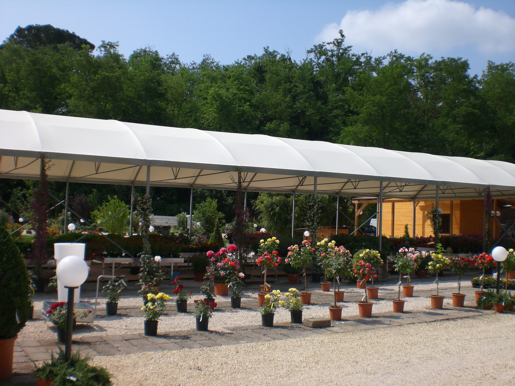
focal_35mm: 38
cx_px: 258
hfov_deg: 49.0
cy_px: 193
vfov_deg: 37.7
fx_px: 565
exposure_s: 1/640
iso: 50
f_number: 4.4
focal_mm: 6.3
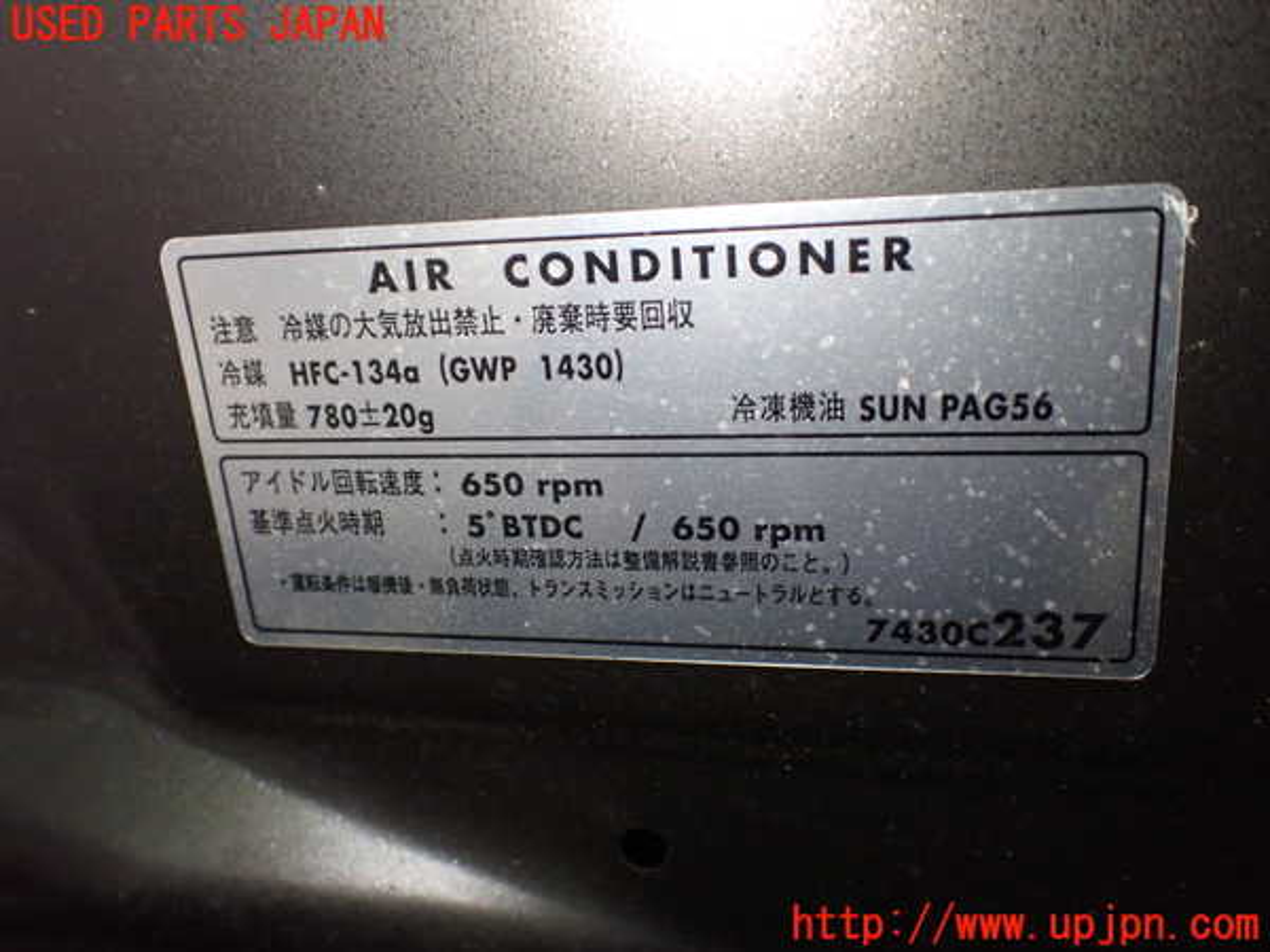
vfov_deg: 46.8
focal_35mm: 30
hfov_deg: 60.0
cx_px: 635
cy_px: 476
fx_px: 1101
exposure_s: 1/100
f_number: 2.3
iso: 800
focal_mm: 5.4
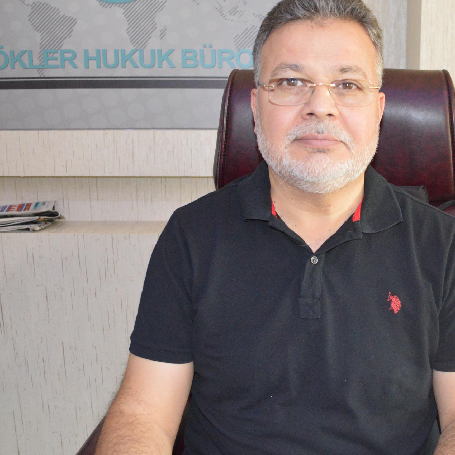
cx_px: 317
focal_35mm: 40
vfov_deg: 41.9
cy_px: 227
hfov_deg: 41.1
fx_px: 595
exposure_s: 1/60
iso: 2800
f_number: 3.5
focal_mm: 18
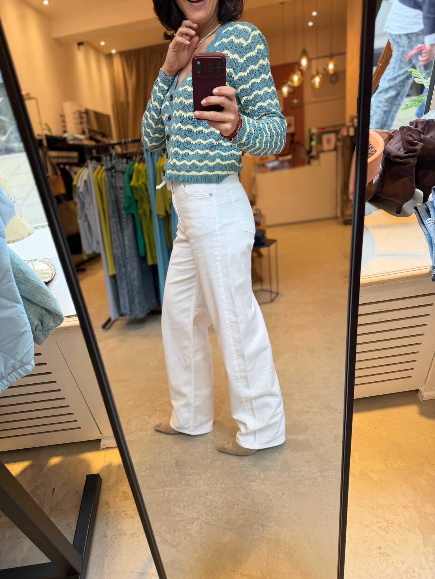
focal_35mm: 24
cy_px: 290
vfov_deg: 71.6
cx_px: 218
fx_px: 402
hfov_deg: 56.8
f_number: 1.78
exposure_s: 1/100
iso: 125
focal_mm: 6.76
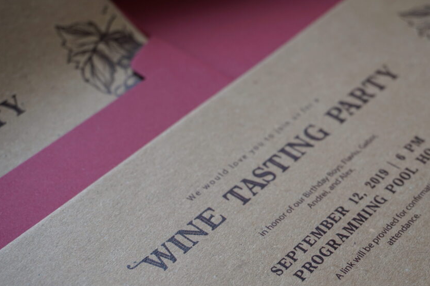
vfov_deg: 19.0
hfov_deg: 28.2
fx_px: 855
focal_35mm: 72
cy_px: 161
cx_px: 244
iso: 125
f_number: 5.6
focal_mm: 39
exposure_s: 1/60
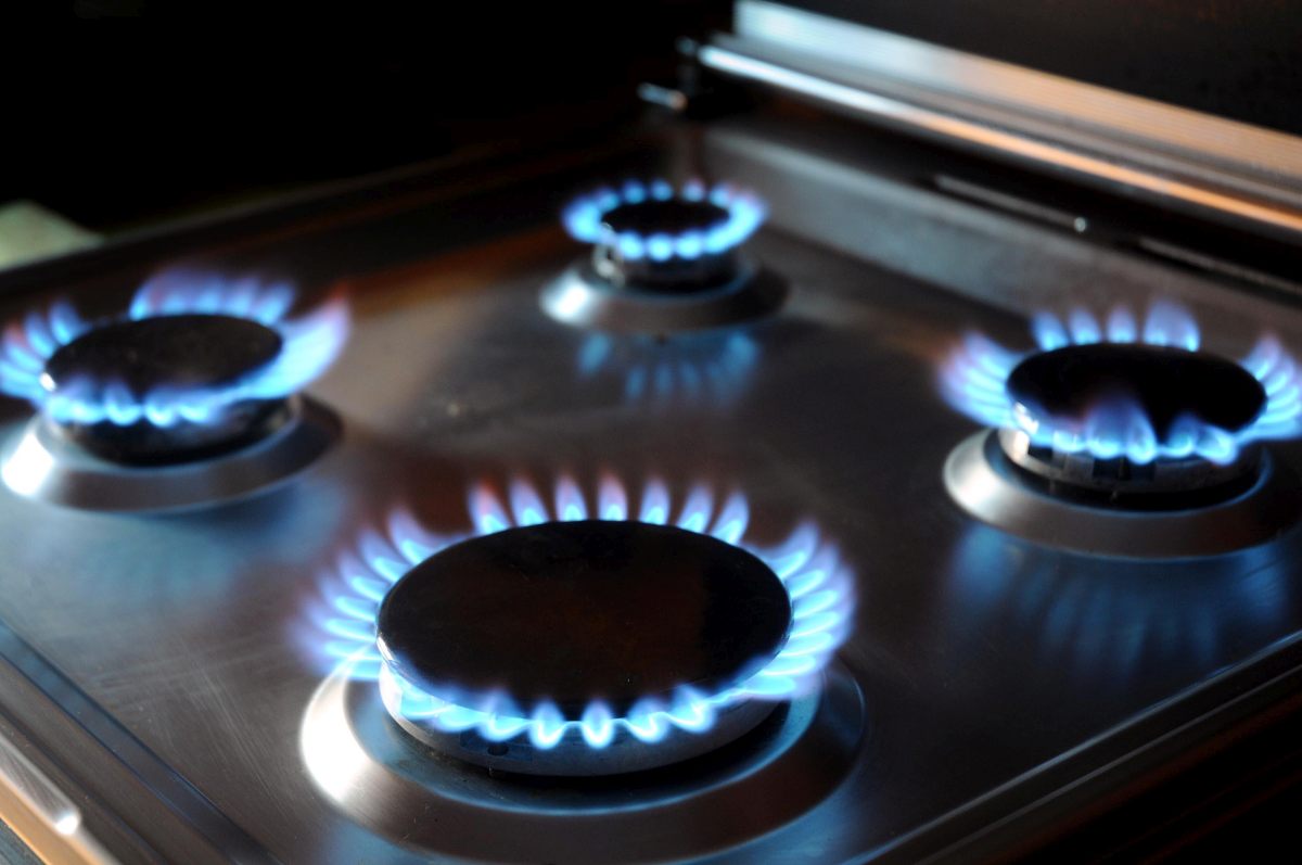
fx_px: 2492
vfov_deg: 19.7
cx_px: 651
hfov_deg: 29.3
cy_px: 432
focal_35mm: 69
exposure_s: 1/1.6
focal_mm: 46
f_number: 4.5
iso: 400
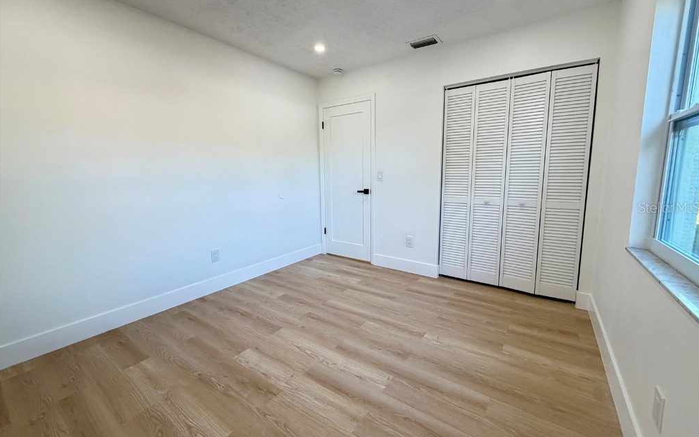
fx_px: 286
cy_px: 207
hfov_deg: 101.5
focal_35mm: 15
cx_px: 350
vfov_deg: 74.7
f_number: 2.2
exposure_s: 1/89
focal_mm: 2.22
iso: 320
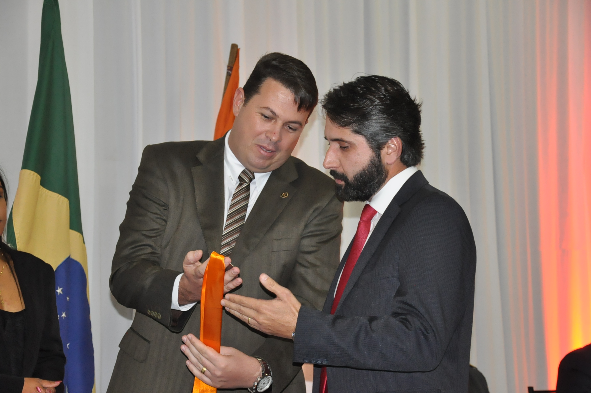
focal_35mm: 87
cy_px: 196
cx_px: 296
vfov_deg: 15.7
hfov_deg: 23.4
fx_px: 1427
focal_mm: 58
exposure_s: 1/60
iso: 2000
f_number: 5
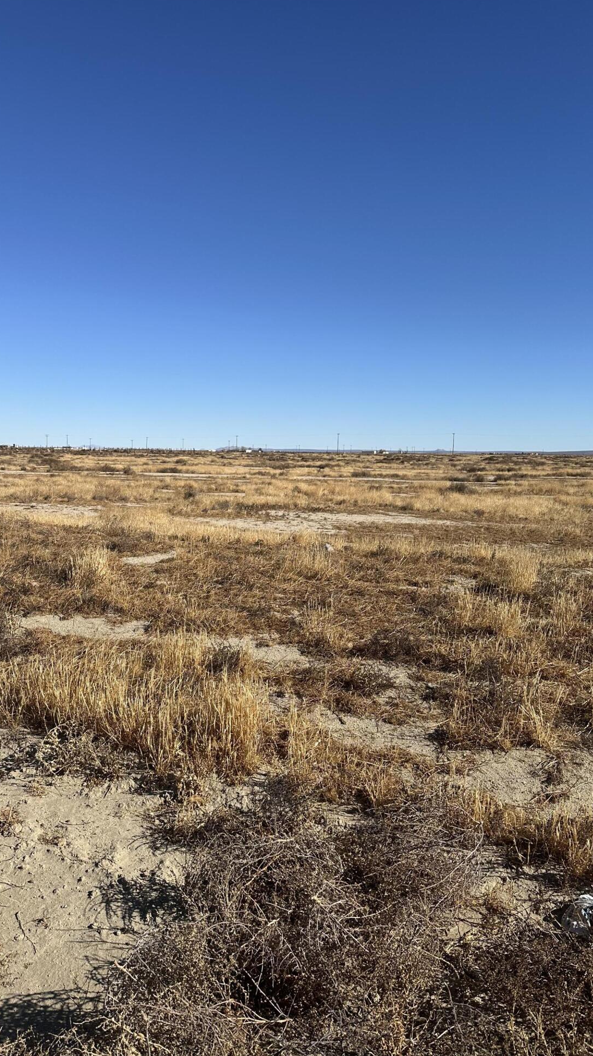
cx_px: 279
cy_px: 511
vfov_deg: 69.8
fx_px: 755
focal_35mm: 27
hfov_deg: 42.9
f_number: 1.78
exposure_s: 1/6623
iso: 80
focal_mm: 6.86
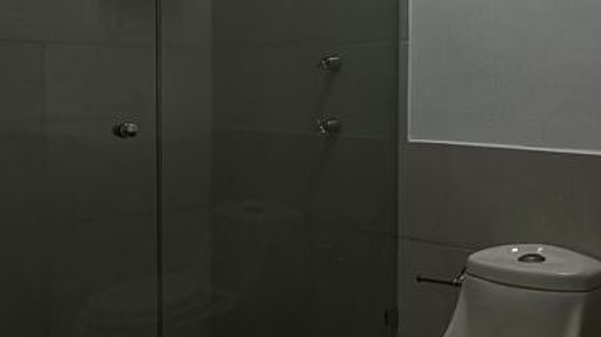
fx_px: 781
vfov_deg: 24.3
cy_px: 114
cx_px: 490
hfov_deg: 40.2
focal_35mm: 49
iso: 125
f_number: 2.2
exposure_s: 1/120
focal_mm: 2.22
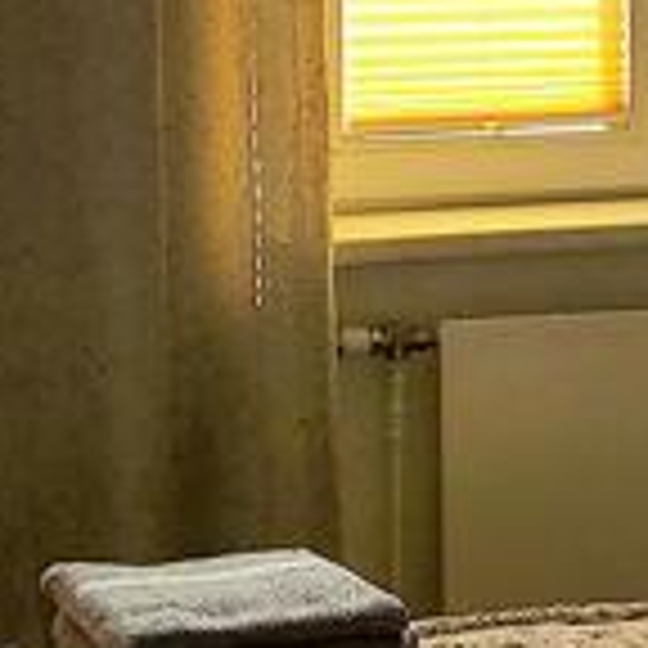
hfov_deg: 11.5
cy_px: -14
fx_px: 3198
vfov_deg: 11.4
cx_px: 112
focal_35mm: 151
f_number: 1.8
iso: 32
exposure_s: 1/202
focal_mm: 5.23
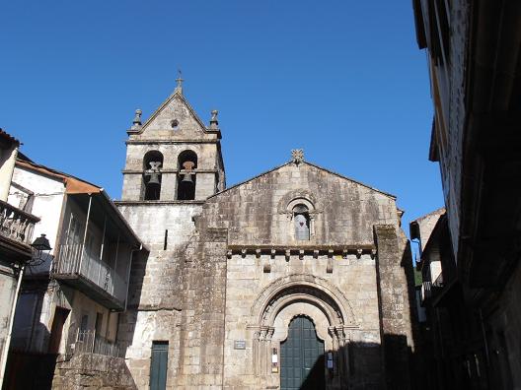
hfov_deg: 50.1
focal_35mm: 37
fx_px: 557
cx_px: 260
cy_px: 195
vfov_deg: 38.7
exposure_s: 1/1000
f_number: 3.9
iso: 80
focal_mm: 6.61
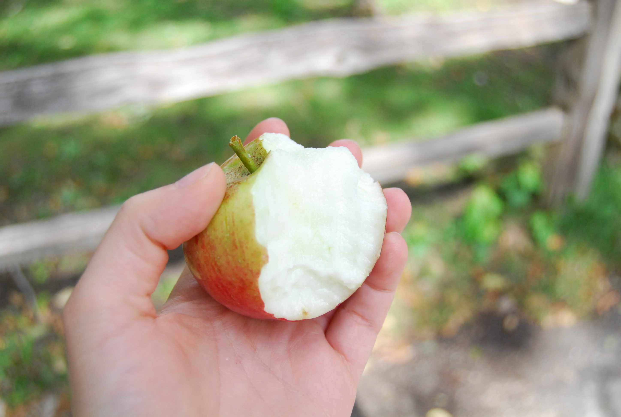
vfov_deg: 34.4
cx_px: 310
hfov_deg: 49.5
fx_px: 674
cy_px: 208
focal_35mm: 39
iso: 800
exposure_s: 1/1250
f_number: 4.5
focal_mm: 26
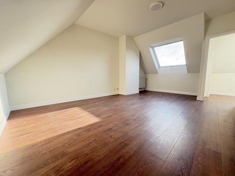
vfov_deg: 85.7
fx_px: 95
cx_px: 118
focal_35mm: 14
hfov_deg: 102.1
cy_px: 88
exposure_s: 1/129
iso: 100
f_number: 2.2
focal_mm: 2.22
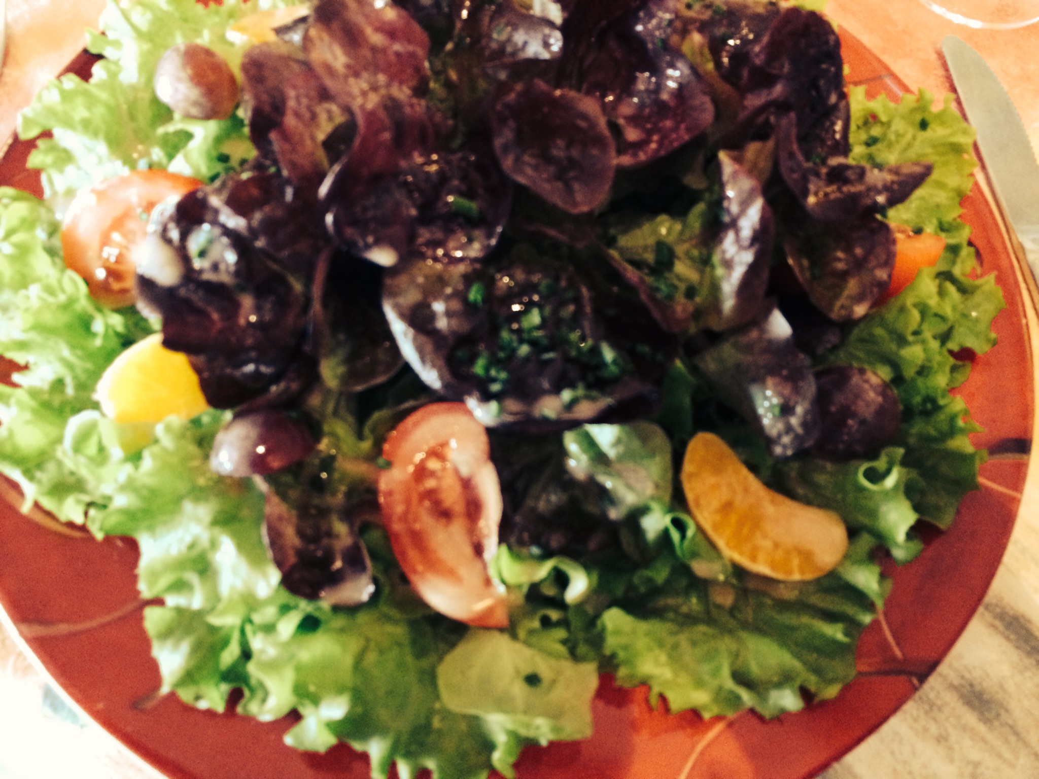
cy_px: 390
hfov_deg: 60.0
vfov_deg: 46.8
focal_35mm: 30
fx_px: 900
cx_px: 520
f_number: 2.2
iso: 400
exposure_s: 1/15
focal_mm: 4.12
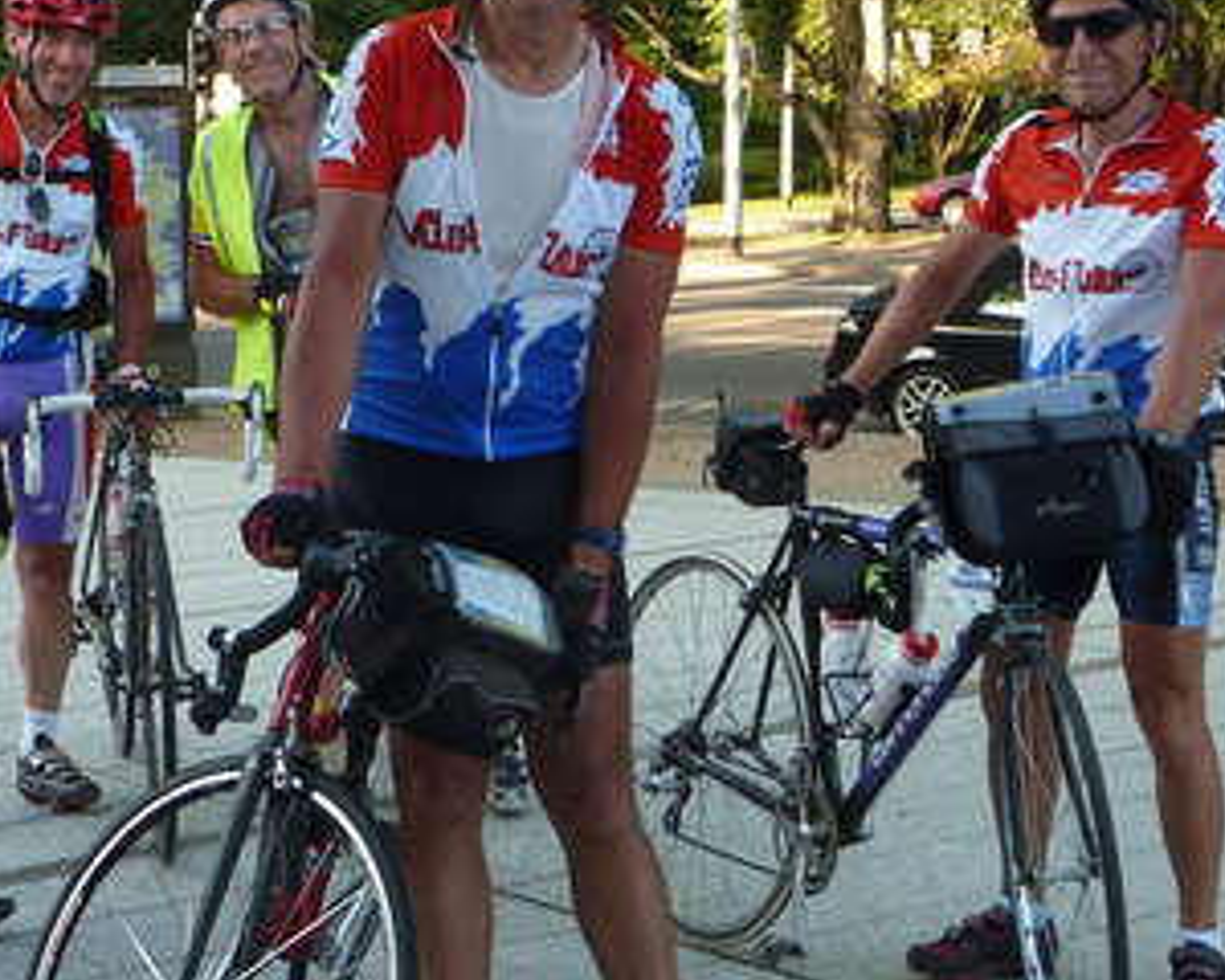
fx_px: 2973
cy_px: 433
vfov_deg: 18.7
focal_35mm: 82
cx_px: 531
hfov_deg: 23.3
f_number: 3.7
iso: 80
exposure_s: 1/60
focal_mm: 6.9
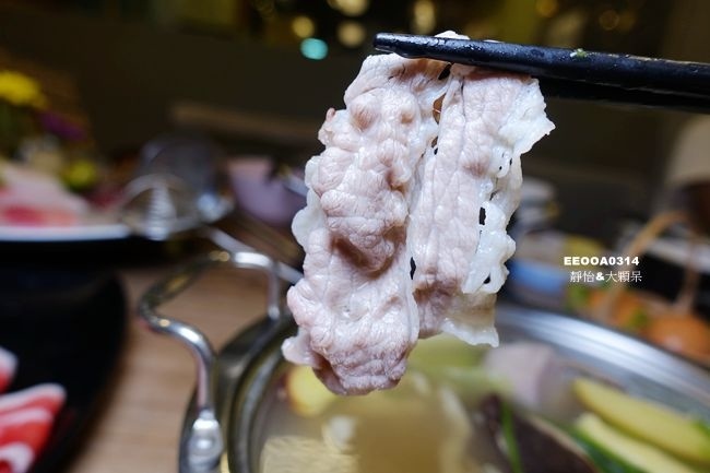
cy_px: 236
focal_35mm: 24
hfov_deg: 73.8
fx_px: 473
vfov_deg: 53.1
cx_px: 355
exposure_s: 1/80
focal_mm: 8.8
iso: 125
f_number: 2.8
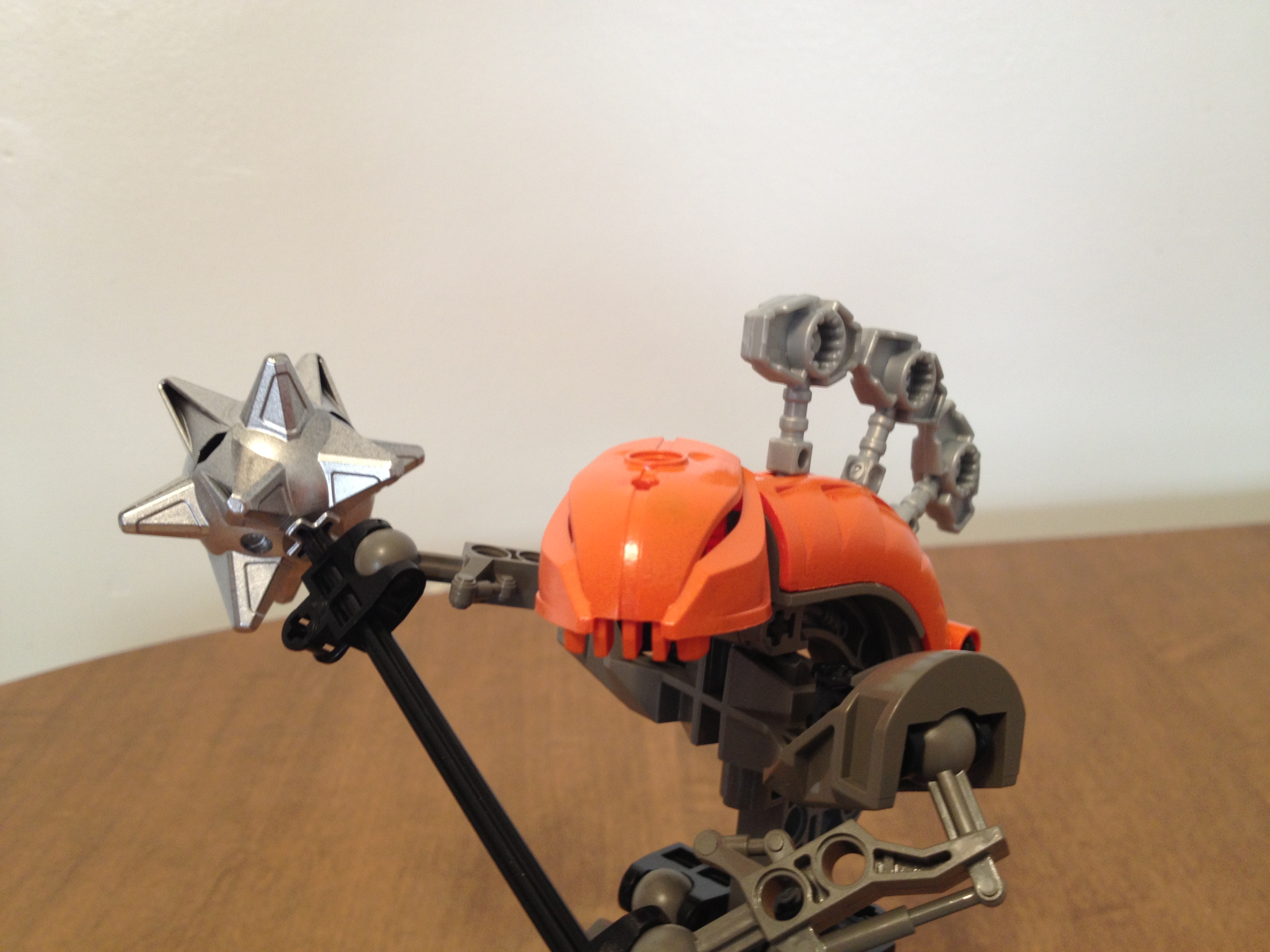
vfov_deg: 40.7
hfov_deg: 52.6
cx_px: 635
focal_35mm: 35
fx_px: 1284
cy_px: 476
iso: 64
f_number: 2.4
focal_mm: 4.28
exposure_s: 1/20
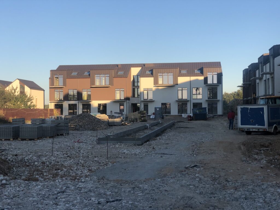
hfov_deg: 36.8
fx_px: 421
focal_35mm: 52
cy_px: 105
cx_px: 140
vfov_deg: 28.0
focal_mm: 6
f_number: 2.4
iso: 16
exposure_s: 1/489
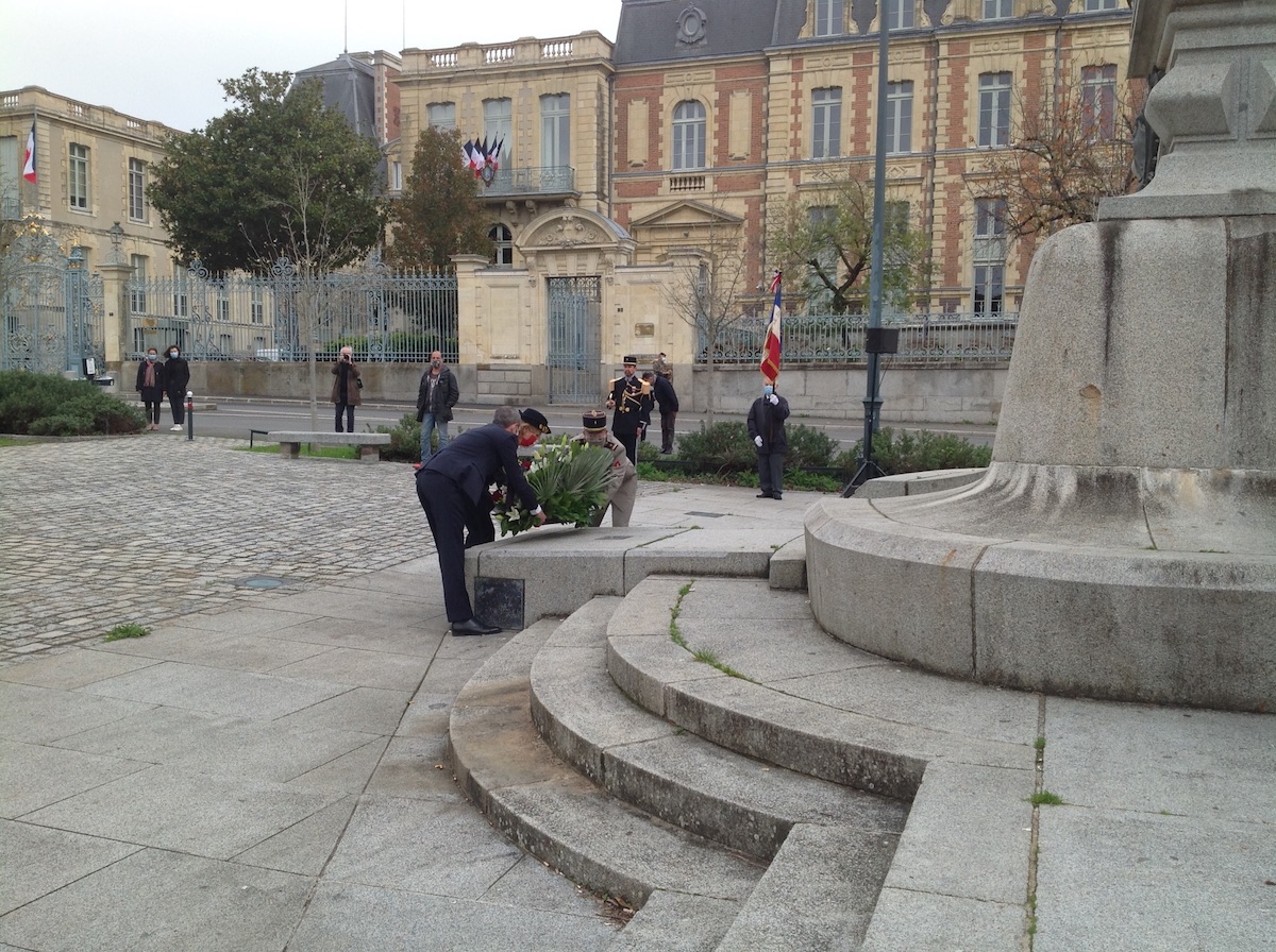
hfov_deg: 52.7
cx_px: 638
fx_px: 1288
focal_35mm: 35
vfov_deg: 40.6
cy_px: 476
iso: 50
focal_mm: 4.28
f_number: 2.4
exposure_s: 1/420
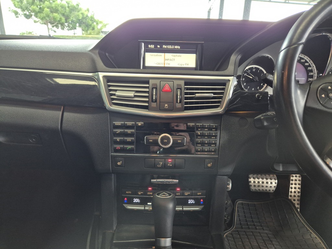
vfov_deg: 58.9
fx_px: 221
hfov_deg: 73.9
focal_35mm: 23
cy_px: 124
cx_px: 166
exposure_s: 1/100
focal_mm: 5.4
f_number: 1.8
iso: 500
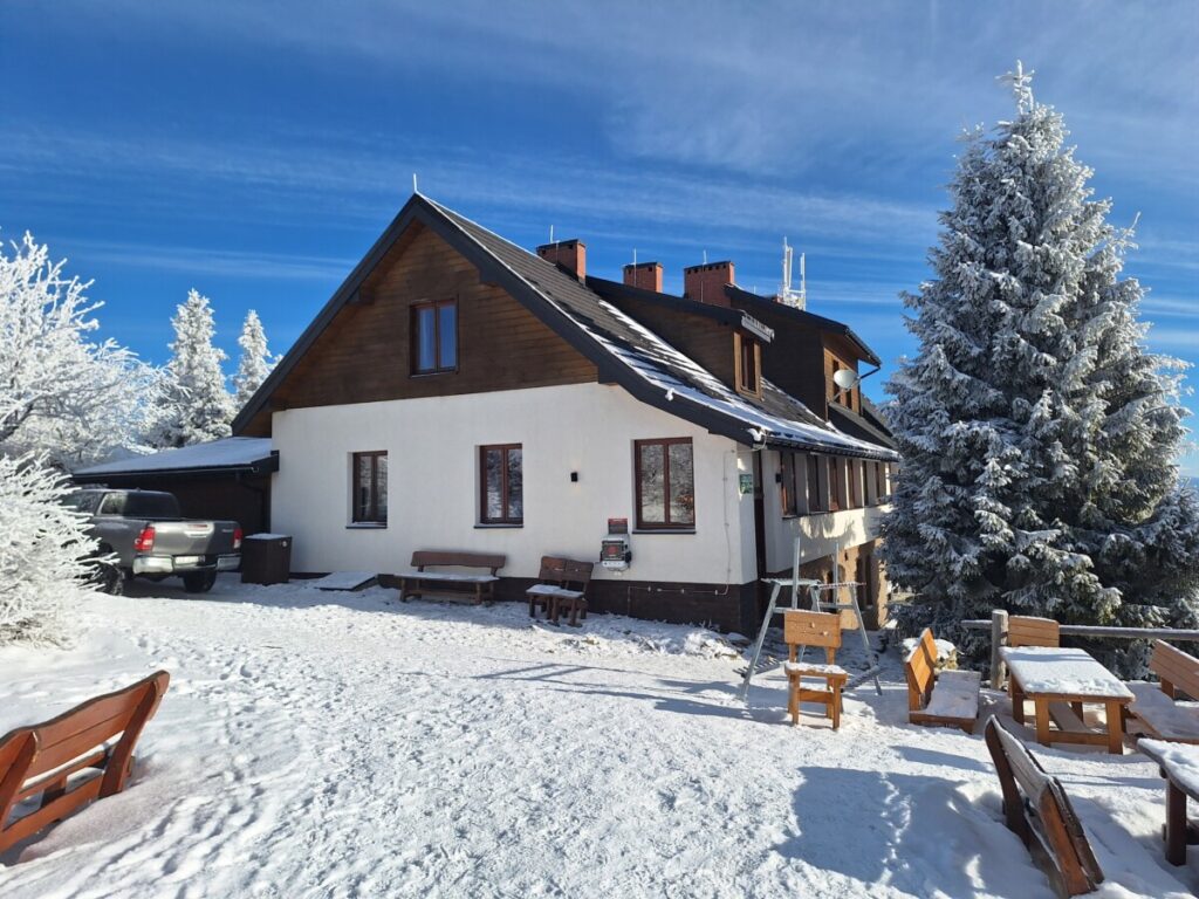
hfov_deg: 73.9
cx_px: 600
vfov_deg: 58.9
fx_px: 797
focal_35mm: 23
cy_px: 450
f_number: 1.8
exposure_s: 1/4049
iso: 40
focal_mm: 5.54
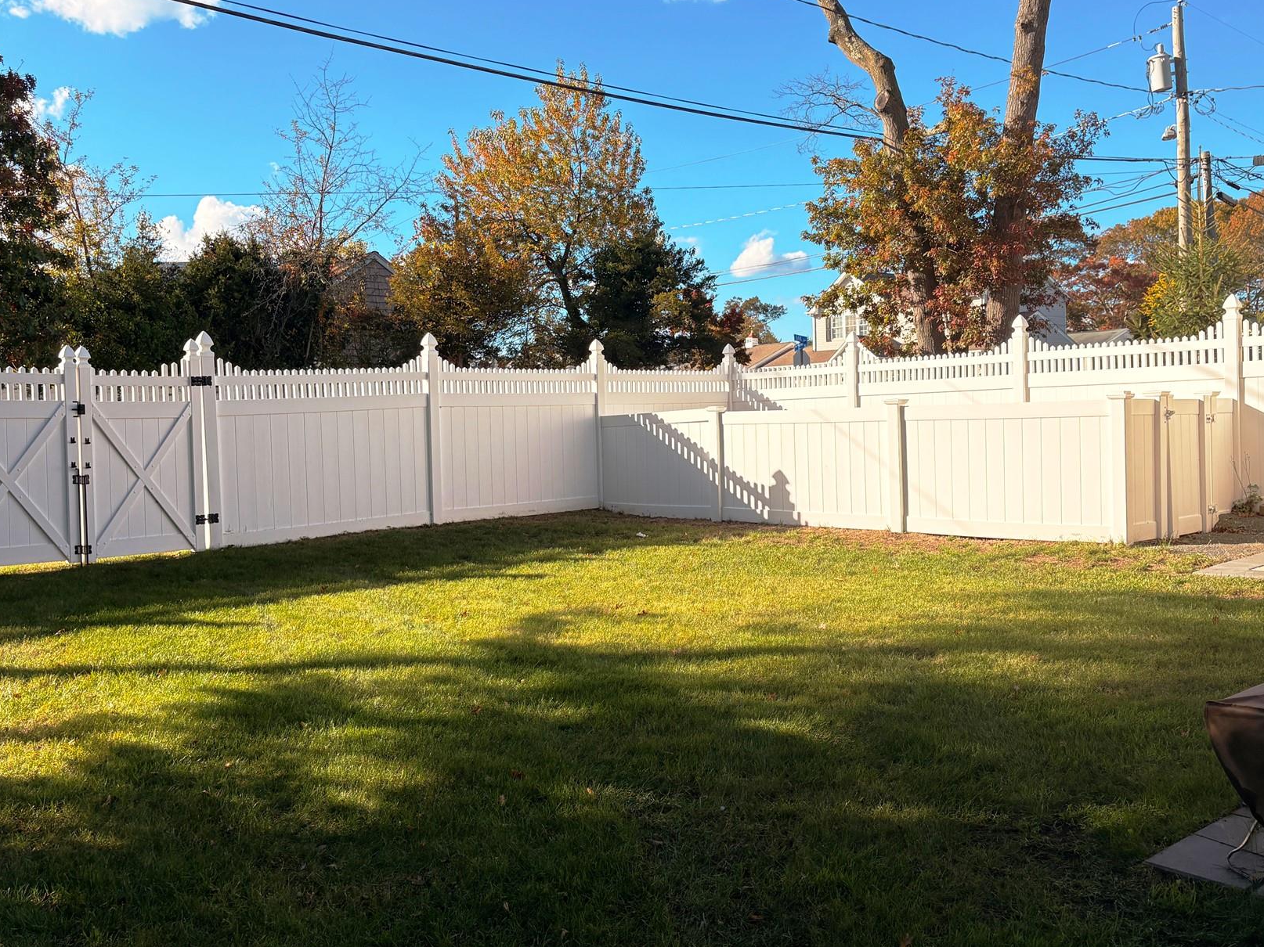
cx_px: 642
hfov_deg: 55.4
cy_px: 442
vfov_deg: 42.9
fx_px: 1205
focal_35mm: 33
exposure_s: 1/2538
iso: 50
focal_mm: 5.96
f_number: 1.6
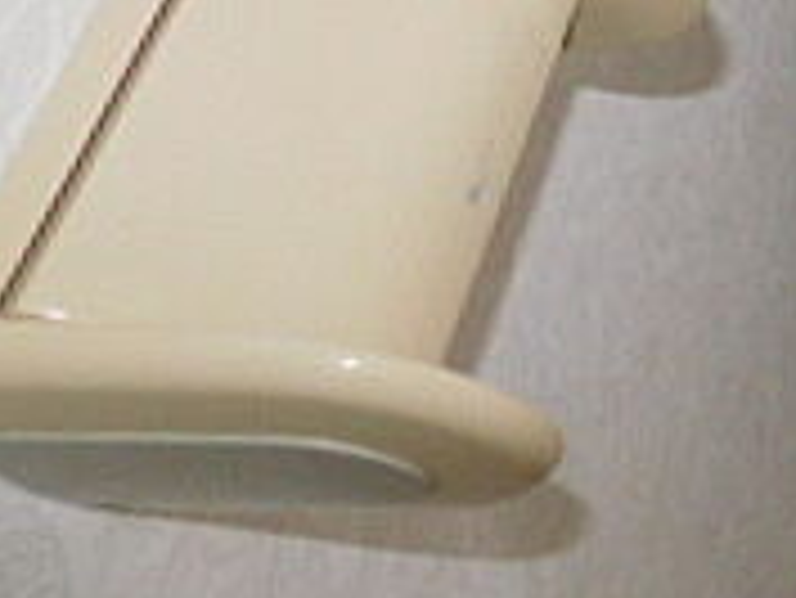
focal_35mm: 83
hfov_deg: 18.5
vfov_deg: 15.8
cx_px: 1430
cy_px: -400
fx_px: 1910
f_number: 3
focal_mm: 4
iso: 200
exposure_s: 1/30
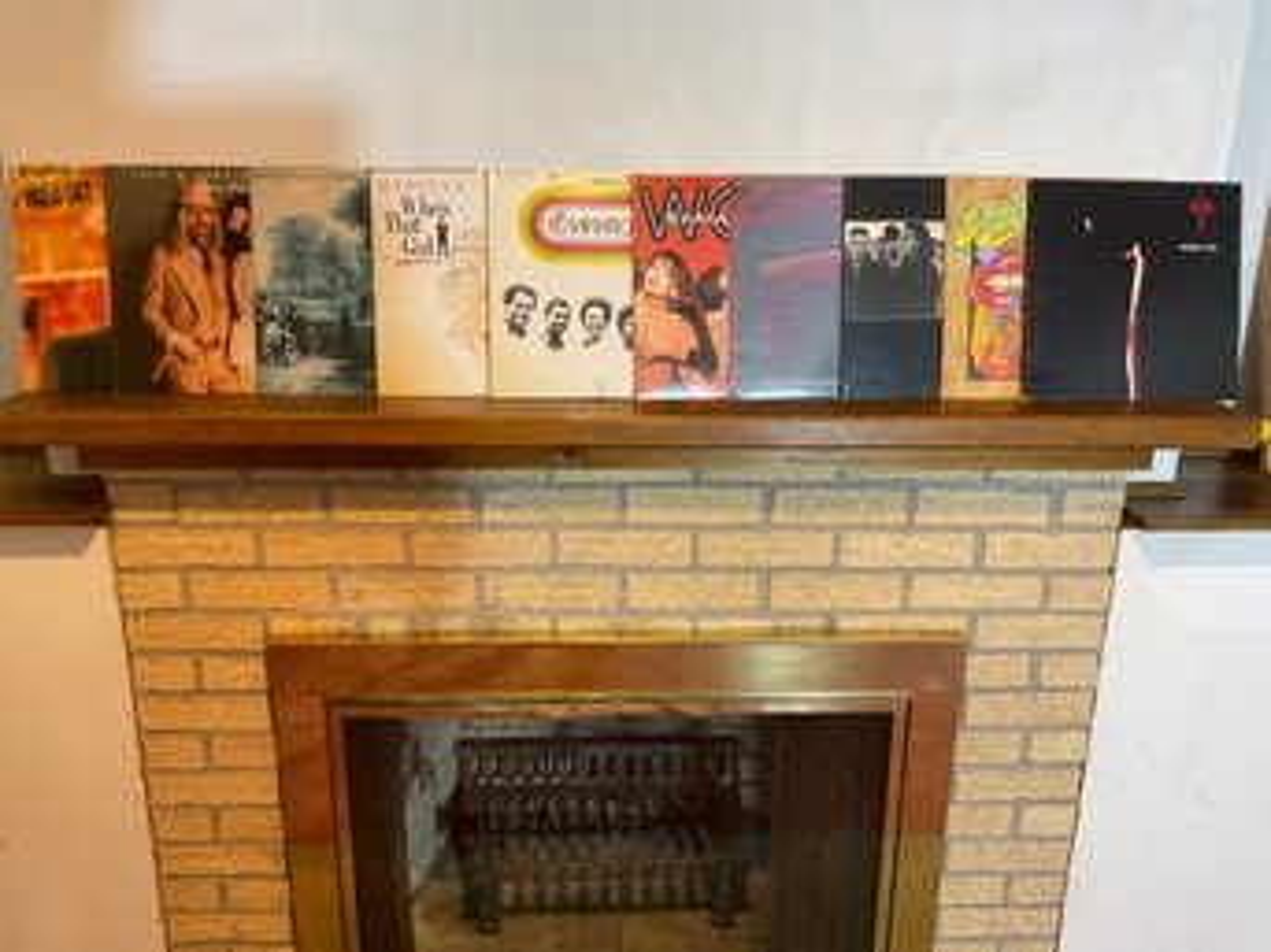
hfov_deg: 61.7
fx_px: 1064
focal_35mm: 29
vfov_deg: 48.2
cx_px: 636
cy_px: 476
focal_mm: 3
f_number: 1.8
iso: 125
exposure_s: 1/60
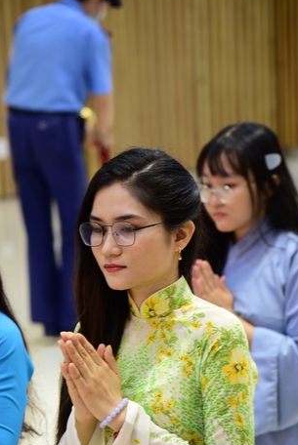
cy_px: 303
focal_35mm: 171
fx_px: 2118
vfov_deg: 12.0
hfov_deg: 8.0
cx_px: 133
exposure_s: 1/50
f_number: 4.5
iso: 1000
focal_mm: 120
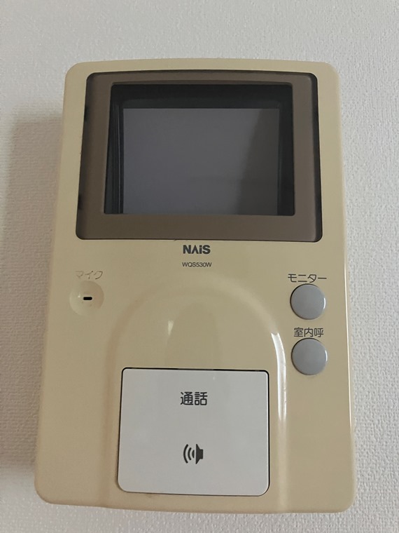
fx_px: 430
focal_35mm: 28
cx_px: 200
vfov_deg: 63.4
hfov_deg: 49.7
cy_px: 266
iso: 500
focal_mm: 3.99
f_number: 1.8
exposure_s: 1/30
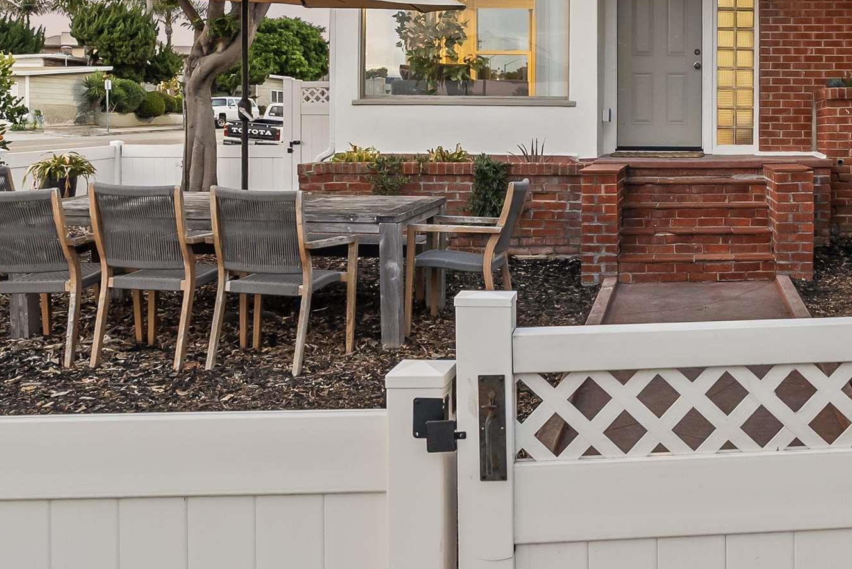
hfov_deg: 50.1
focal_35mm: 37
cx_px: 621
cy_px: -24
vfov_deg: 32.5
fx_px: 876
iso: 500
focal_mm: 16
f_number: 8
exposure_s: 1.3
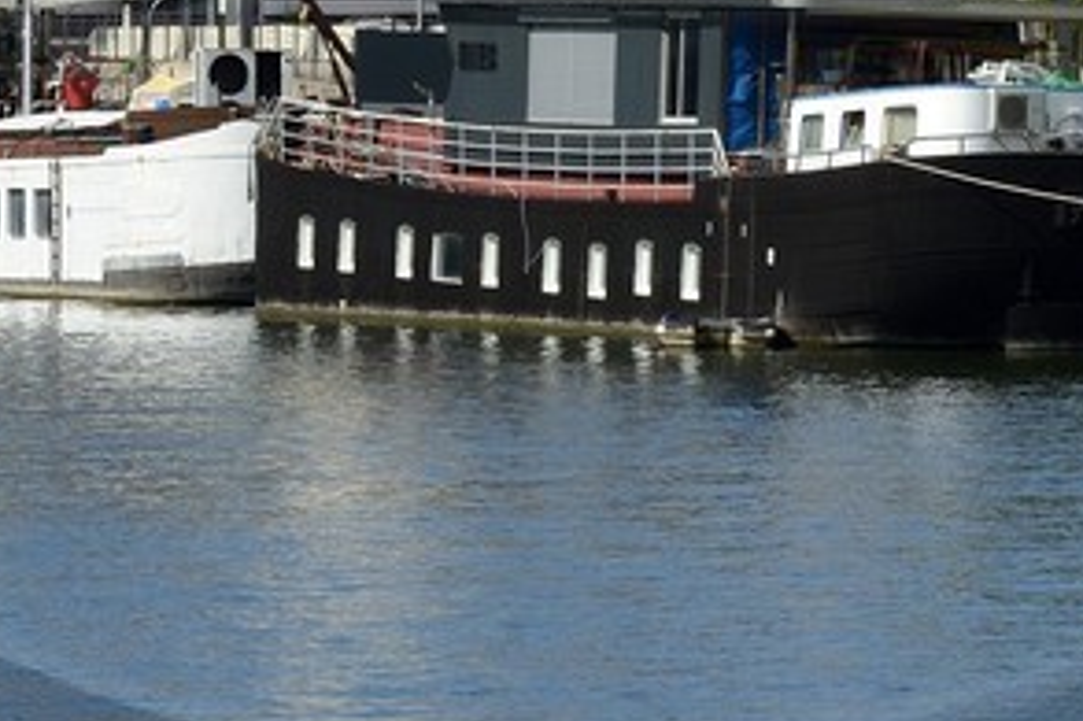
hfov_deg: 3.3
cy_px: -592
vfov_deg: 2.2
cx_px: 543
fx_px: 19031
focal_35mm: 633
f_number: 13
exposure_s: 1/320
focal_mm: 116
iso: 200
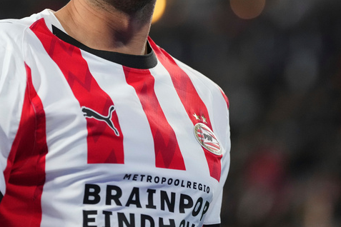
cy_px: -8
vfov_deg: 4.0
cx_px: 112
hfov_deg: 6.0
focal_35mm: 341
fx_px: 3230
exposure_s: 1/2000
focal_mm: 159
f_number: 2.8
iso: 4000
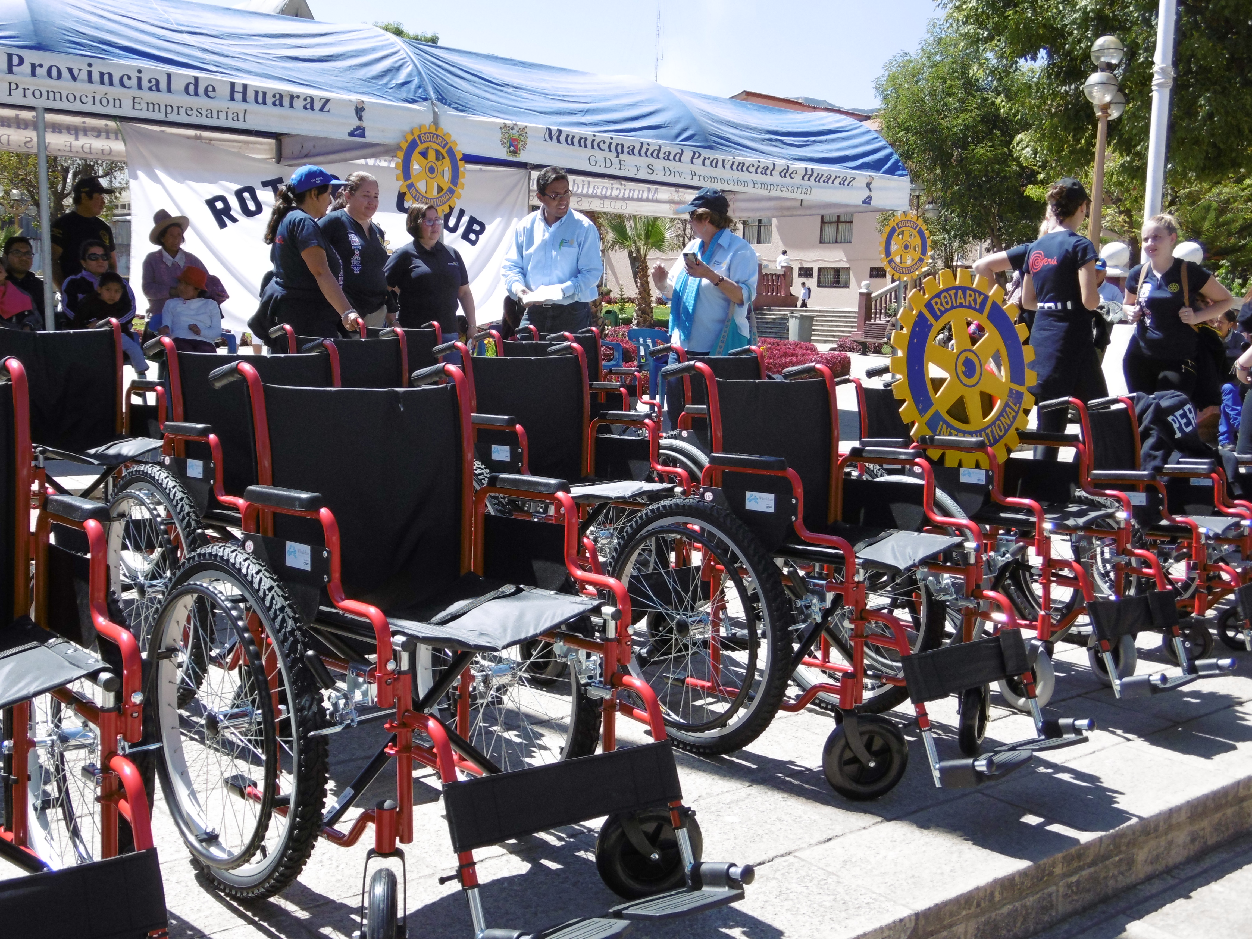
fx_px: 1374
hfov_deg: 49.0
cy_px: 470
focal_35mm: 38
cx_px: 626
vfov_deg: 37.7
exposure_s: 1/400
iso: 100
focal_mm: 6.8
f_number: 3.7
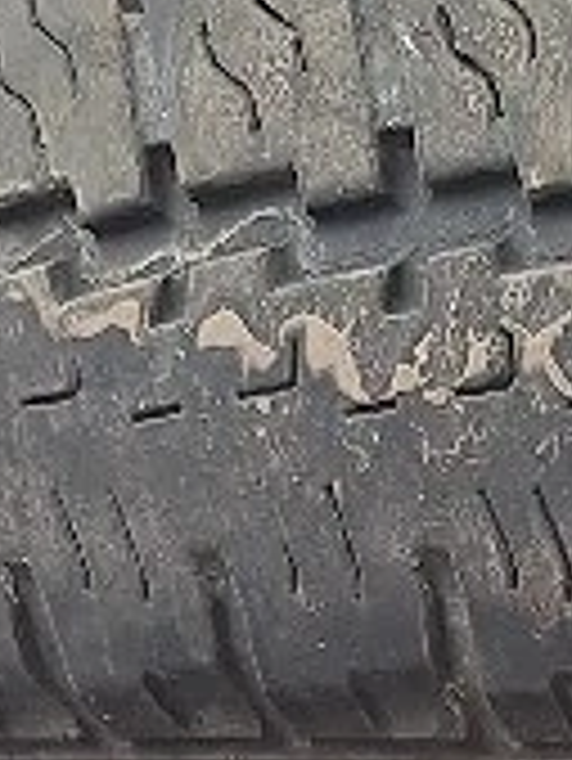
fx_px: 3983
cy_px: 1945
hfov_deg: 7.8
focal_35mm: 181
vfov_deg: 9.5
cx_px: 1243
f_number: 1.8
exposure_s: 1/50
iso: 25
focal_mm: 5.54
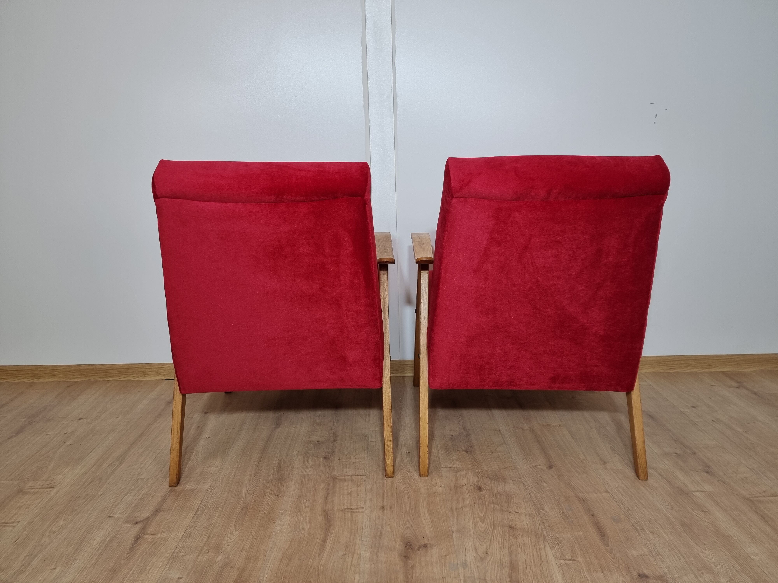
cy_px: 292
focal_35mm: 24
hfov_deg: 71.6
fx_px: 539
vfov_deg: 56.8
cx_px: 389
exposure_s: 1/100
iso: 50
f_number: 1.8
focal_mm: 6.7
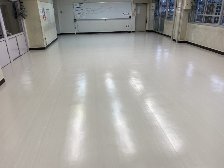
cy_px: 84
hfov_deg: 65.3
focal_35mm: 27
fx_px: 175
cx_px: 108
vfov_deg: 51.4
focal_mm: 4.25
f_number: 1.8
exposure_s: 1/100
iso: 40
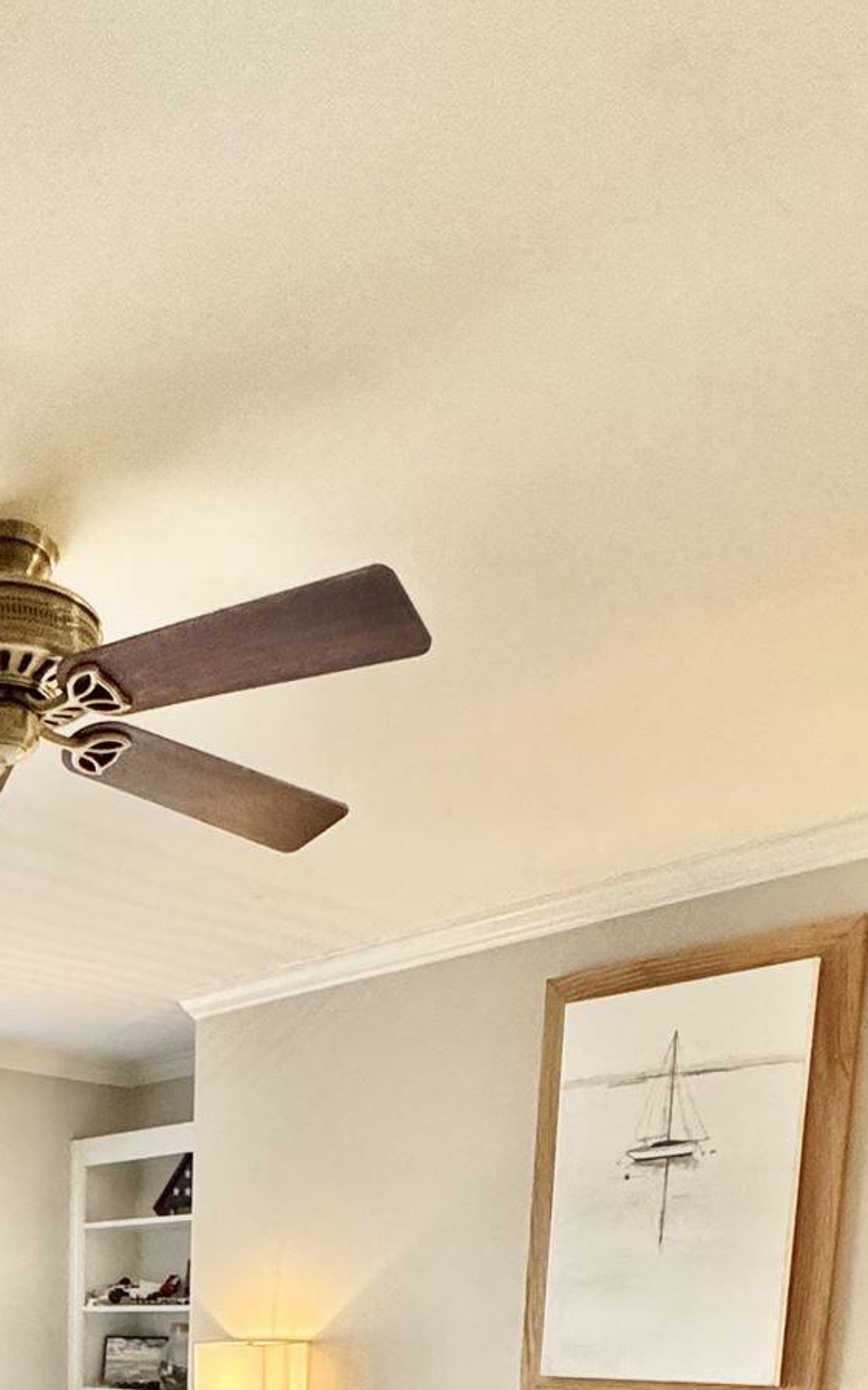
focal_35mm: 38
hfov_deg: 32.0
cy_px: 1568
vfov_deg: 40.4
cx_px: 88
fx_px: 1439
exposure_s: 1/120
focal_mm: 2.22
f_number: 2.2
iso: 320
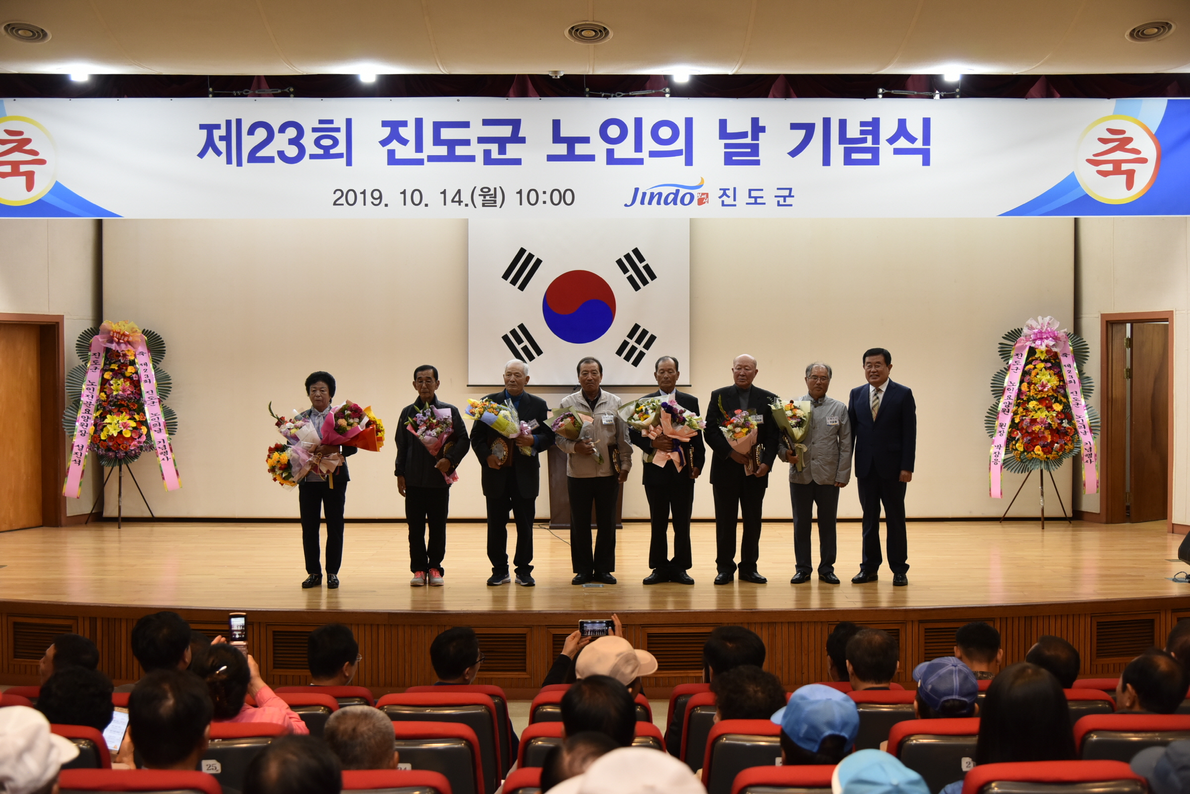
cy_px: 397
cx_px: 595
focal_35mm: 44
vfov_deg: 30.5
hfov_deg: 44.5
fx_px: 1455
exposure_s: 1/100
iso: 800
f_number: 4
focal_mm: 44
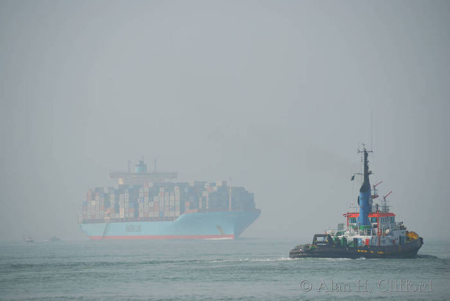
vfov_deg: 4.6
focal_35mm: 300
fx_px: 3753
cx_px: 225
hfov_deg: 6.9
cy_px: 150
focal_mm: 200
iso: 100
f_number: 5.6
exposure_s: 1/640
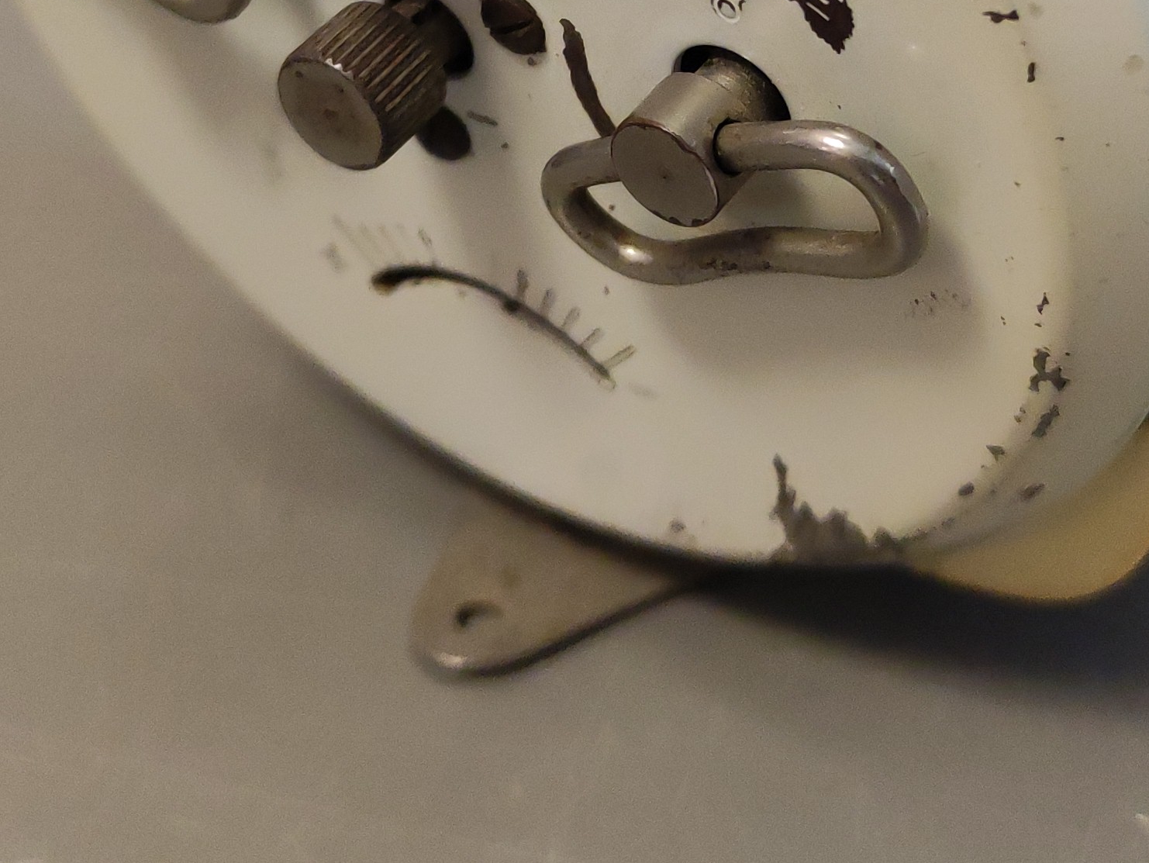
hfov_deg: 24.9
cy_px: -164
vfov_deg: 18.0
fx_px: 2590
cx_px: 726
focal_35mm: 78
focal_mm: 5.43
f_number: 1.89
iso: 622
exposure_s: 1/50
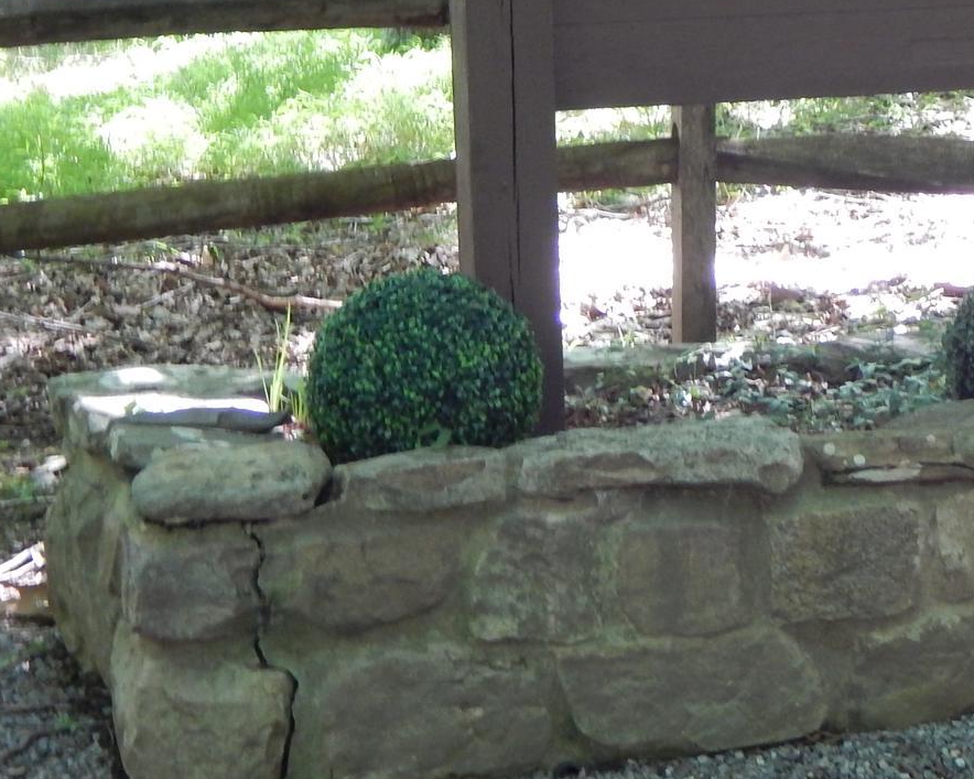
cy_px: 59
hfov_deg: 13.8
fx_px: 3978
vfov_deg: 11.1
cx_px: 929
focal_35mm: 138
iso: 320
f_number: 4
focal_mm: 10.9
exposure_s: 1/30
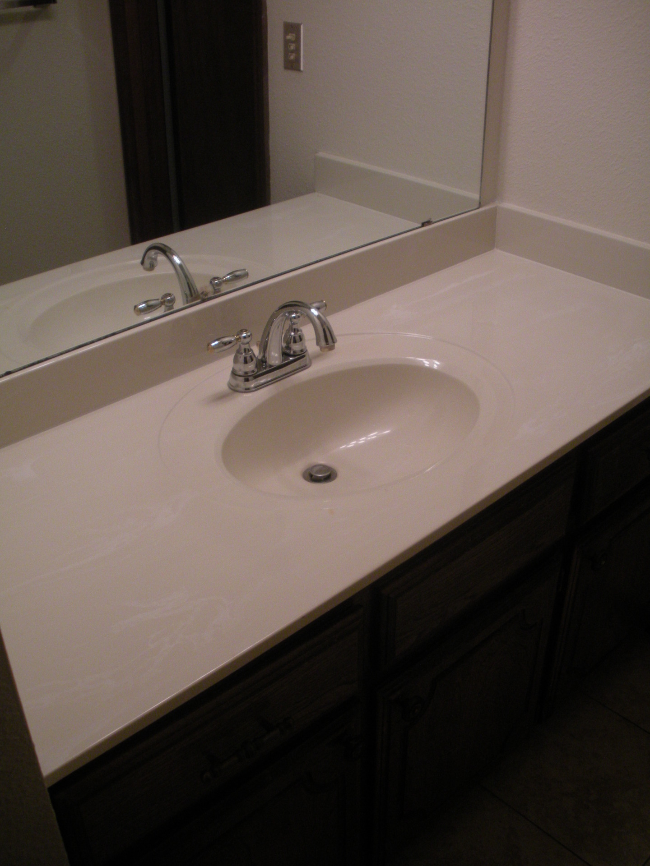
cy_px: 433
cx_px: 325
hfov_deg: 40.7
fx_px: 876
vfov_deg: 52.6
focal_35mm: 35
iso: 247
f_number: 3.5
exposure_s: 1/64.4
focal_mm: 6.3
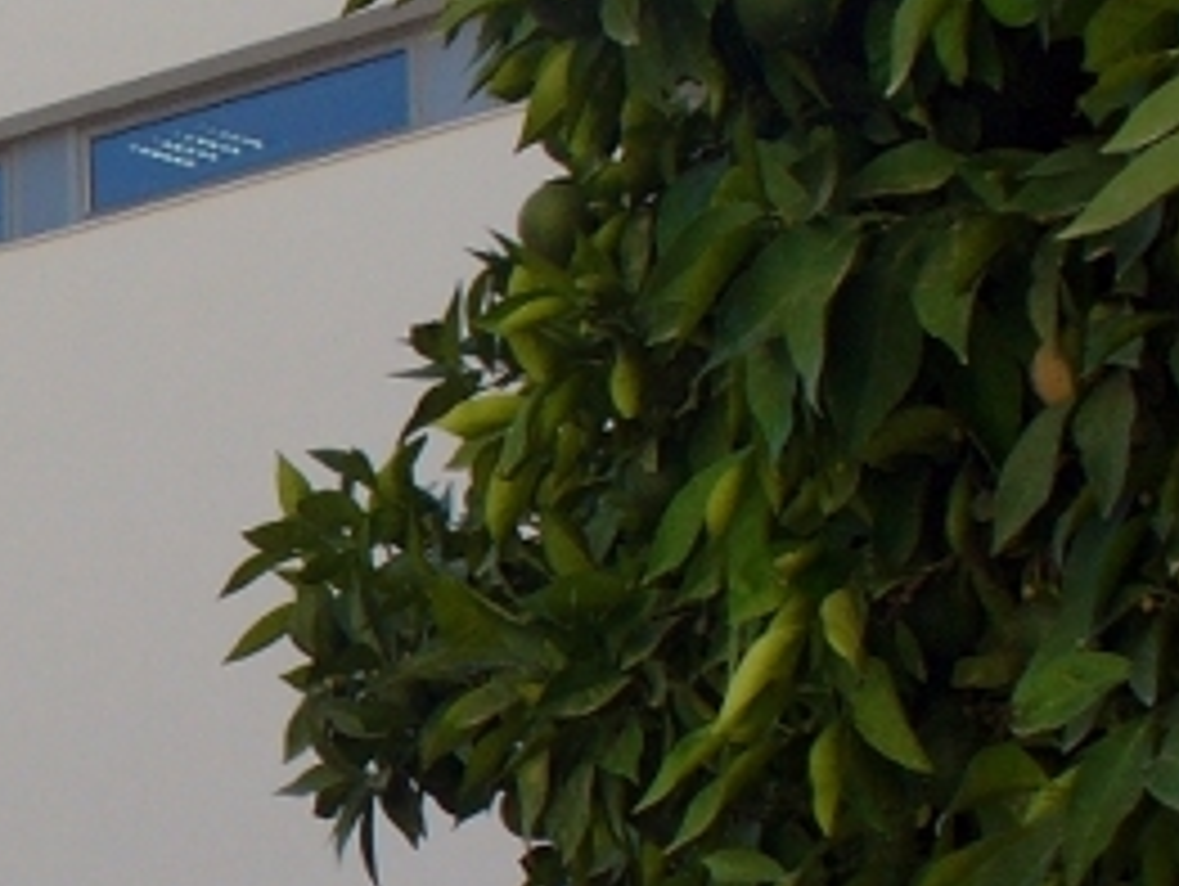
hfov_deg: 14.6
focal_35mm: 127
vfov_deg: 11.7
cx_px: -477
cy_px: 623
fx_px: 4330
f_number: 5.6
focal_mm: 6.1
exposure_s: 1/250
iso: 80
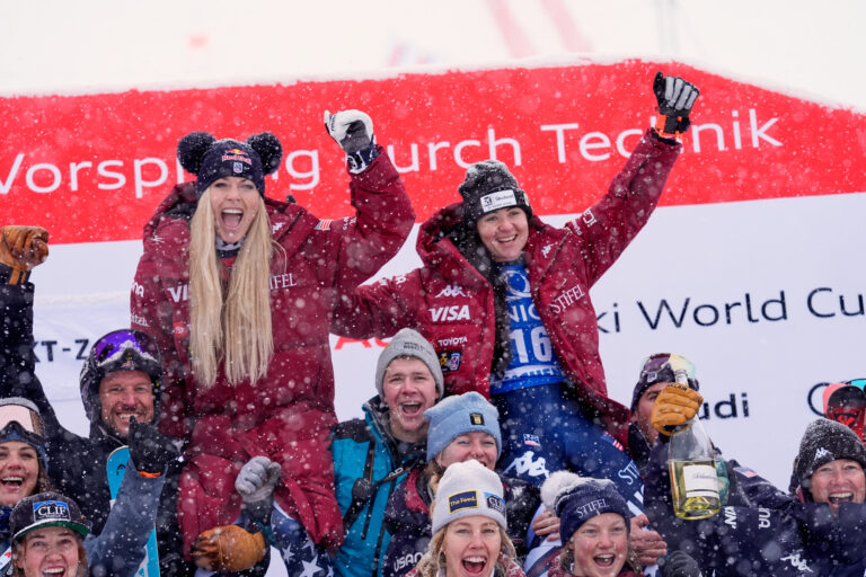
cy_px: 288
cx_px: 433
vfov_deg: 8.8
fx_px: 3752
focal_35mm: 156
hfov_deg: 13.2
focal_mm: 156
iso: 800
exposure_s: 1/800
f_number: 5
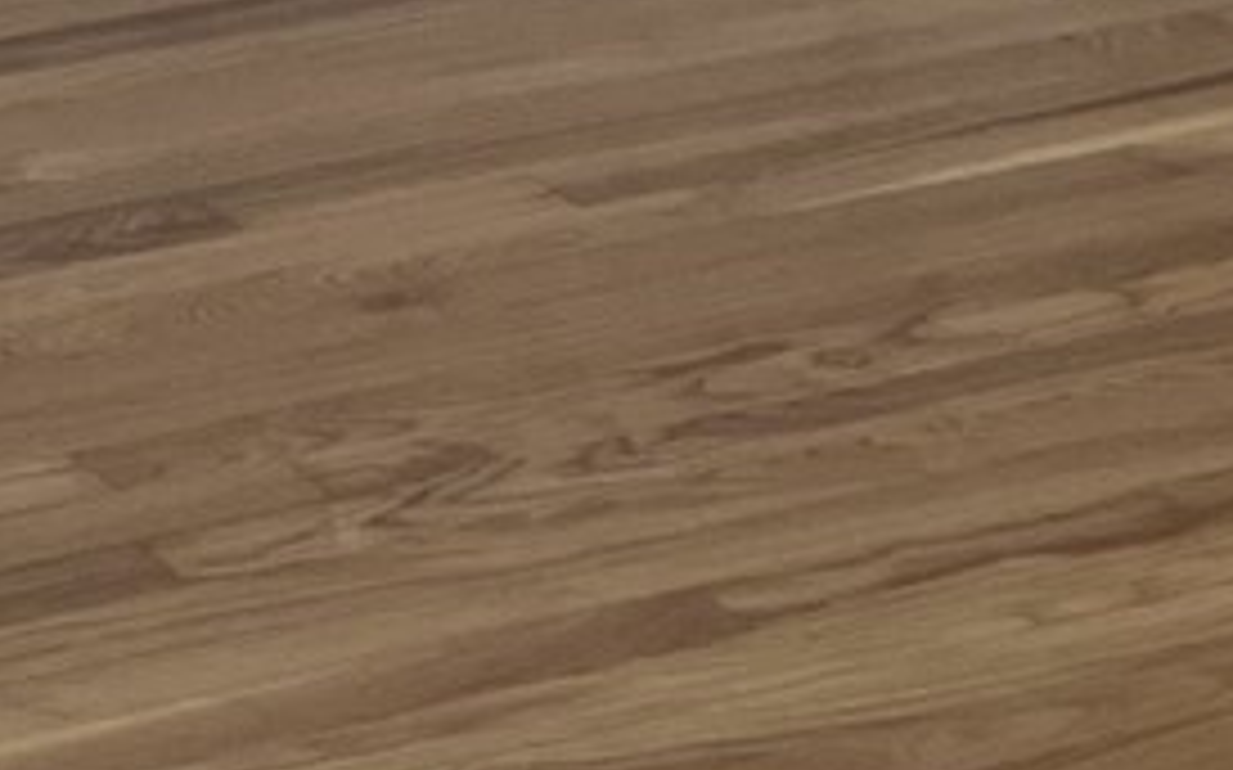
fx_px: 6919
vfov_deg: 6.0
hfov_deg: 10.1
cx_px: -9
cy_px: -1256
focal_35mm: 206
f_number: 1.6
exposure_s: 1/109
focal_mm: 4.2
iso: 125
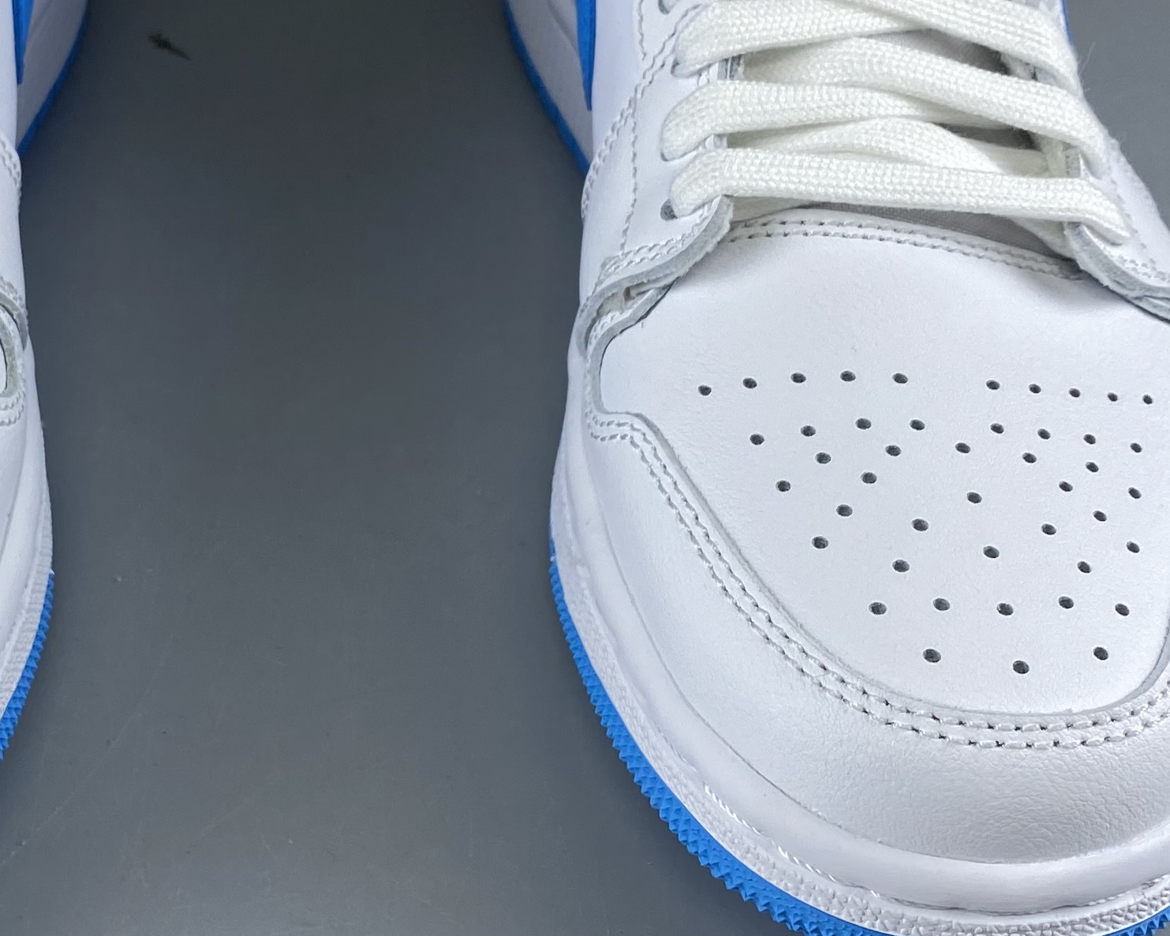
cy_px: 281
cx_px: 315
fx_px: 2389
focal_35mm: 69
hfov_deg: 27.2
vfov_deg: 22.0
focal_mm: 4.25
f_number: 1.8
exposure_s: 1/100
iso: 32
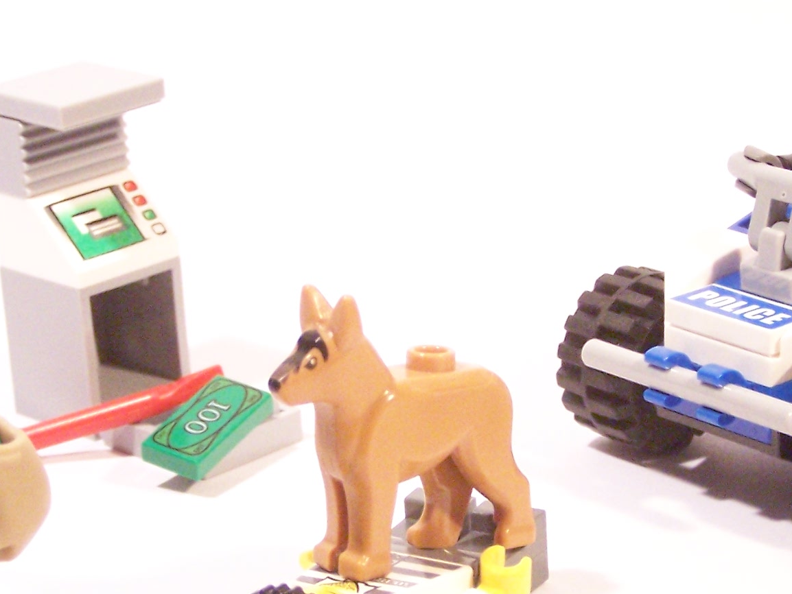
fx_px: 2861
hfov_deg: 15.7
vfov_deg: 11.9
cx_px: 515
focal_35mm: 125
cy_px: 324
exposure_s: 1/45
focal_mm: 9.3
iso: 400
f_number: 3.1
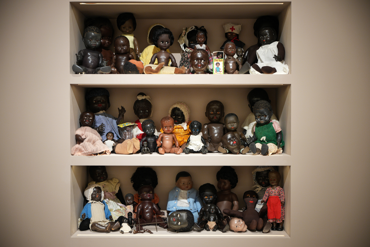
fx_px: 462
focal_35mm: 45
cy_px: 124
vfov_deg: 29.9
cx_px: 185
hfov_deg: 43.6
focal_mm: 45
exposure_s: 1/350
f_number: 2
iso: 1250
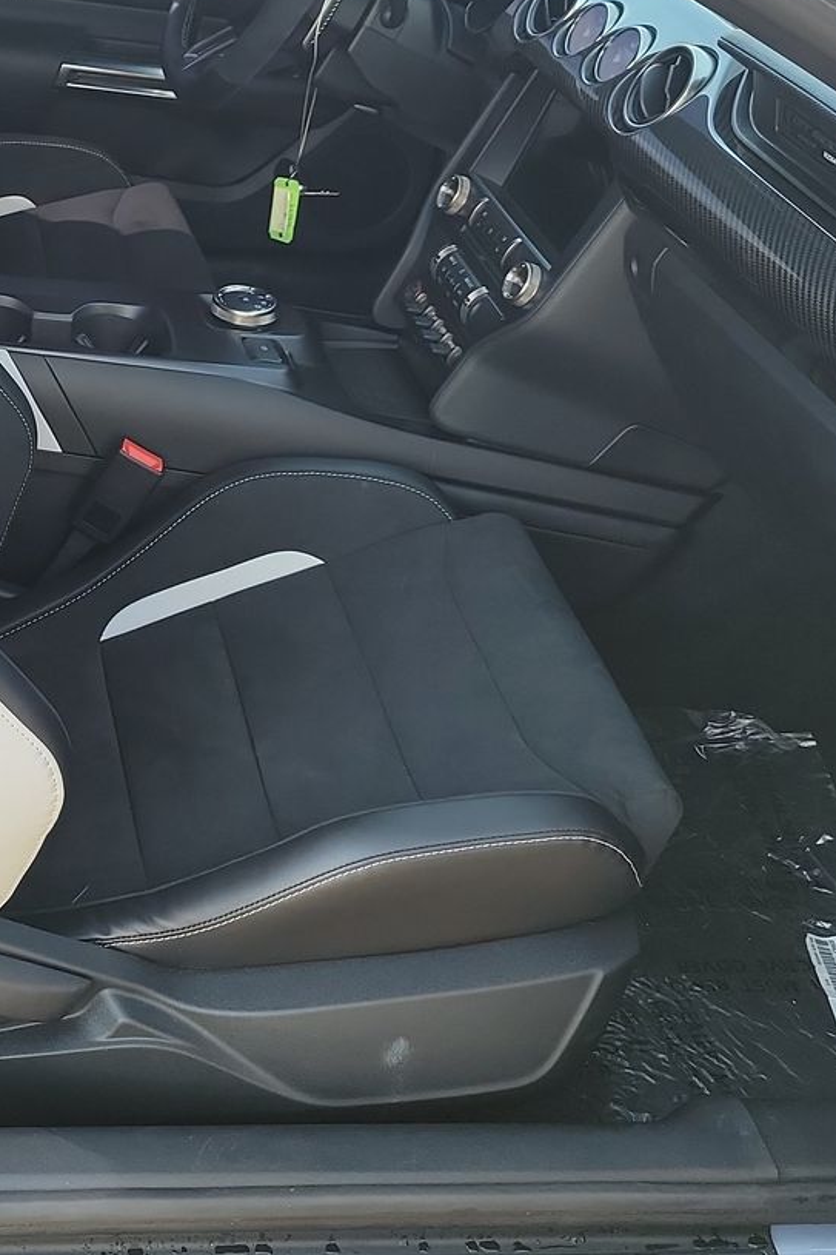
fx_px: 1707
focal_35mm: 49
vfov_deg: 39.6
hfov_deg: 26.4
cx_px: 46
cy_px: 359
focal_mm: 6.7
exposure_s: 1/119
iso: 75
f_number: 1.8
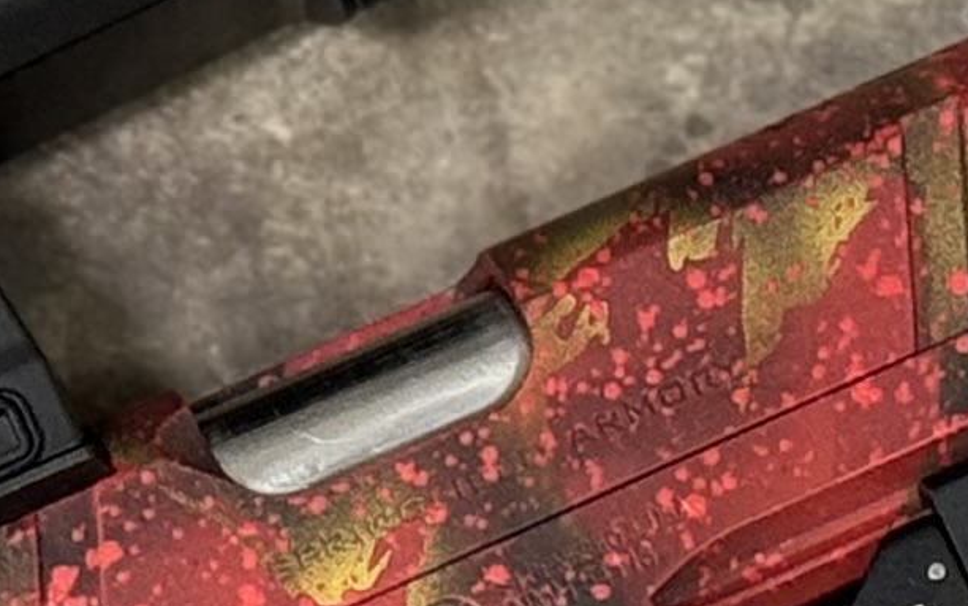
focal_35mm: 335
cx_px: 71
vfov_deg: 3.9
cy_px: 780
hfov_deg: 6.3
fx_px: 8841
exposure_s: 1/40
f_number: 1.78
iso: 250
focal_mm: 6.76
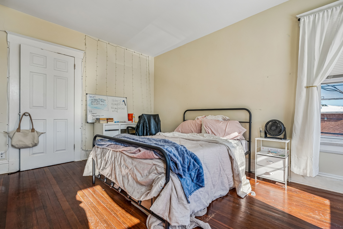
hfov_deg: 96.7
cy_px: 114
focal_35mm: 16
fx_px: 152
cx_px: 172
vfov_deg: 73.7
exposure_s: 1/100
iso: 400
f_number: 7.1
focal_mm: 16
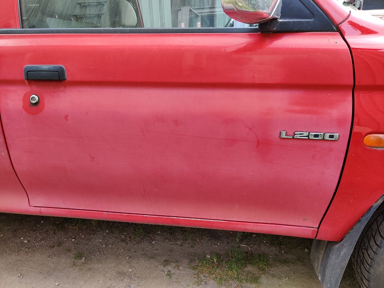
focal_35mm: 27
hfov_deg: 65.3
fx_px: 300
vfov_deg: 51.4
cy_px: 144
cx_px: 192
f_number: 1.65
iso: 200
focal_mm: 4.75
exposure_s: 1/100
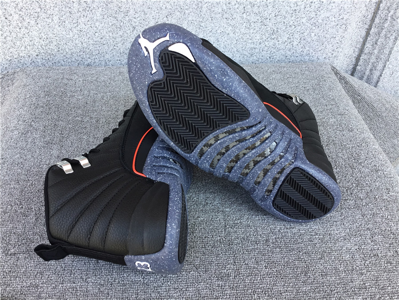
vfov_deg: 45.4
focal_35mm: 31
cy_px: 150
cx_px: 200
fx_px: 357
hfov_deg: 58.4
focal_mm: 3.3
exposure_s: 1/100
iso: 25
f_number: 2.4
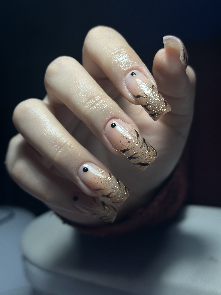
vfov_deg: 38.9
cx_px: 108
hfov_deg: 29.7
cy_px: 145
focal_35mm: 49
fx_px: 417
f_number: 1.78
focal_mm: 6.86
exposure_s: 1/334
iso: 80
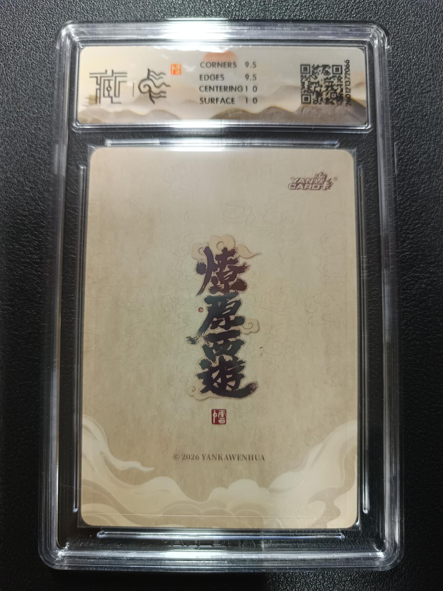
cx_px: 222
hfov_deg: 56.8
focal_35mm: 24
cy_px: 296
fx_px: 410
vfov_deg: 71.6
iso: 896
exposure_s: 1/33.3
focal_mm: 5.31
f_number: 1.7
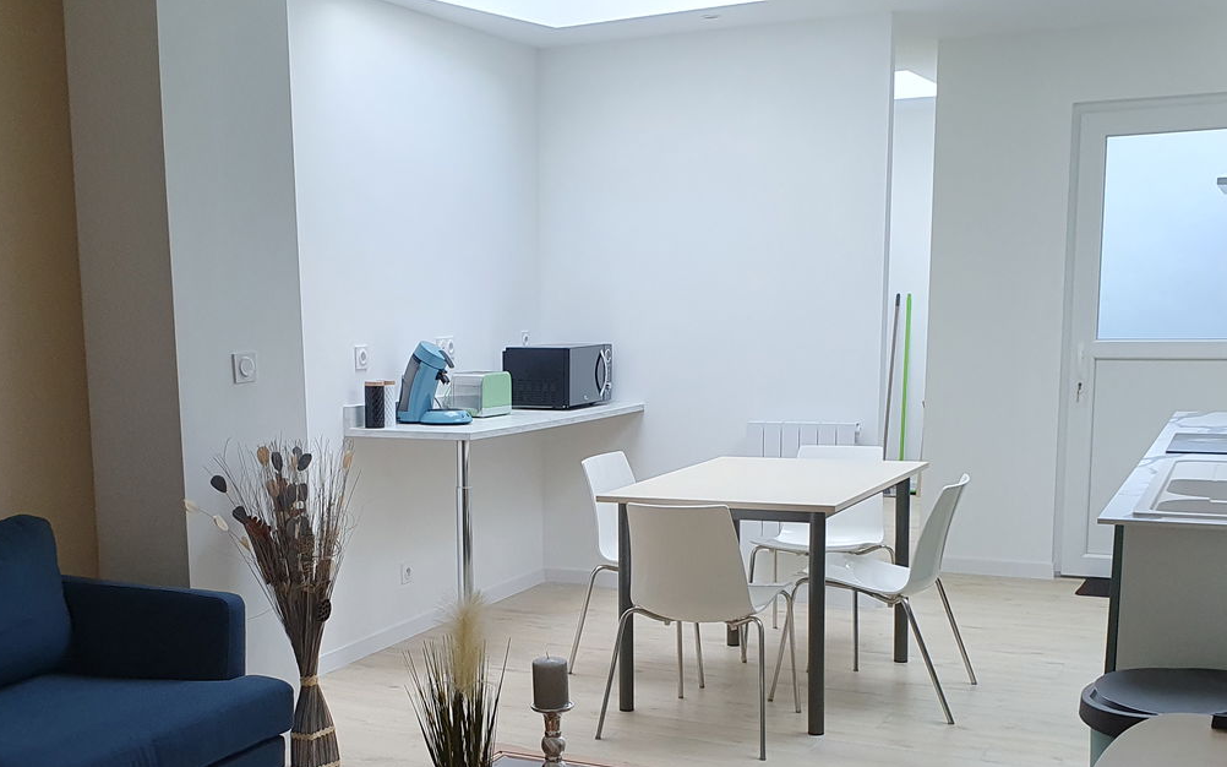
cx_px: 453
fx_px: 1471
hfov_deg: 44.9
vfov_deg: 28.7
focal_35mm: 44
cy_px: 584
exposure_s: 1/100
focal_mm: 4.32
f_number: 2.4
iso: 160
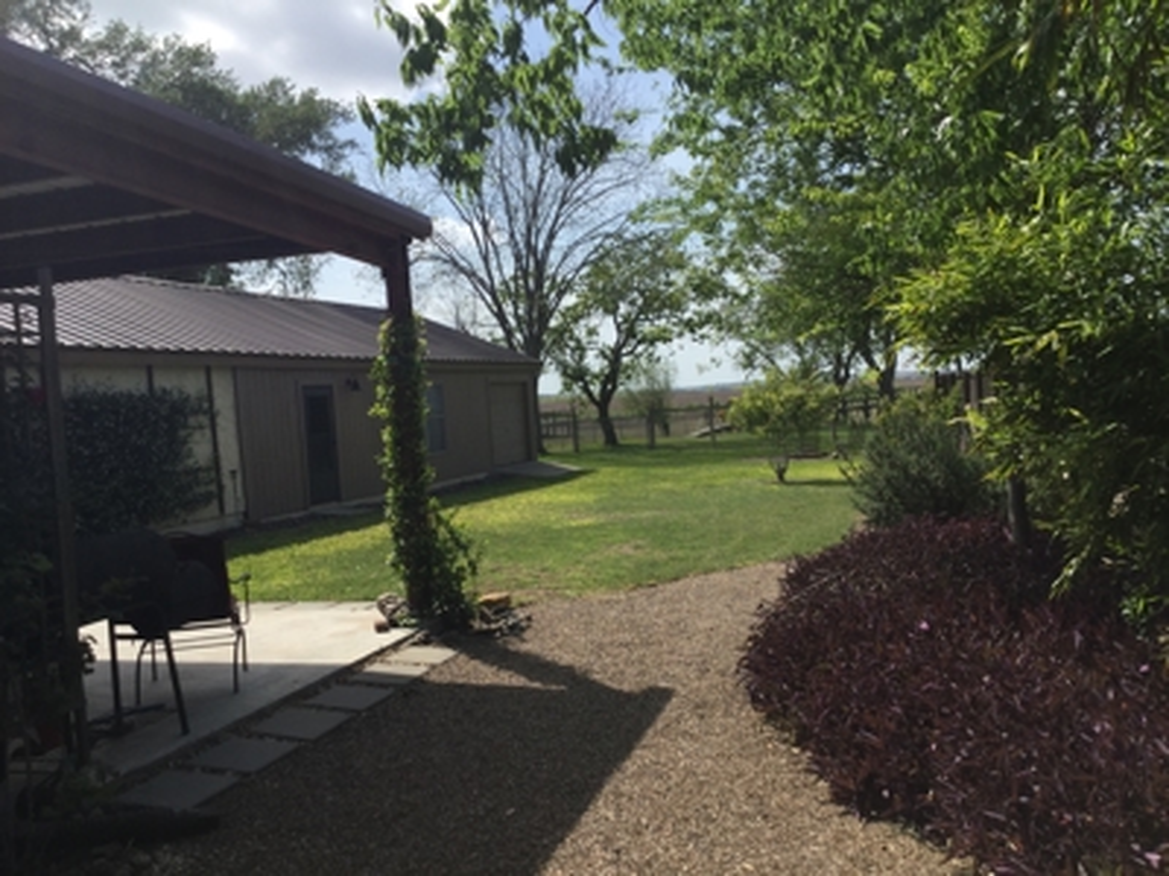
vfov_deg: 45.4
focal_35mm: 31
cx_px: 584
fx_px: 1047
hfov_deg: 58.4
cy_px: 438
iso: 25
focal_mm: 3.3
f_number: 2.4
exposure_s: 1/1597
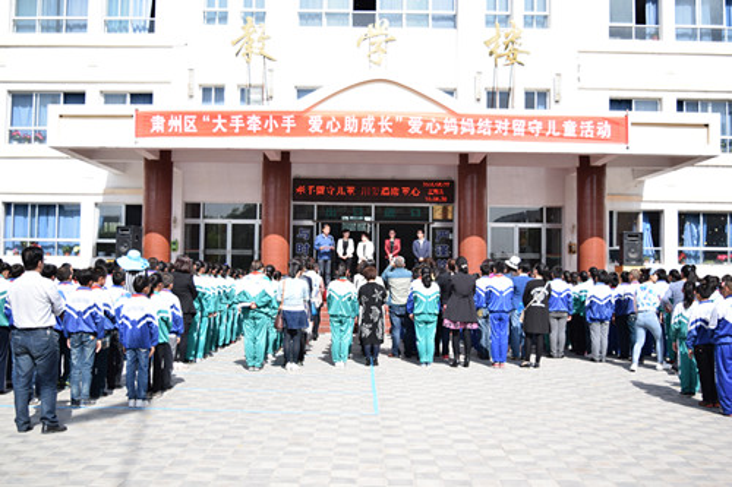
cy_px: 244
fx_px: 823
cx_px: 366
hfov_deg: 47.9
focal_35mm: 40
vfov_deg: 33.0
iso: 800
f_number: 5
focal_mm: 27
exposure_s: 1/4000
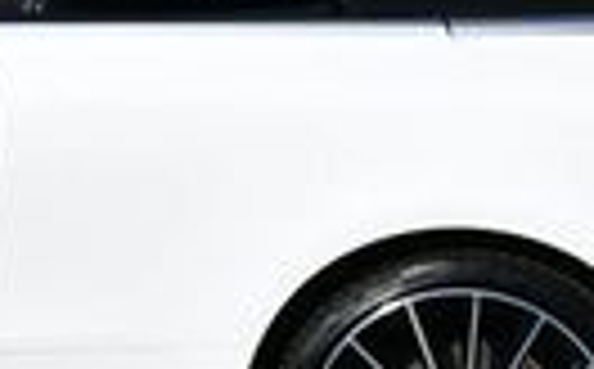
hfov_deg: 8.7
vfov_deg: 5.5
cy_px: -148
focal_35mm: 238
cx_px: -126
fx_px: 3846
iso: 100
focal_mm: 24
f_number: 9
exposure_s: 1/320
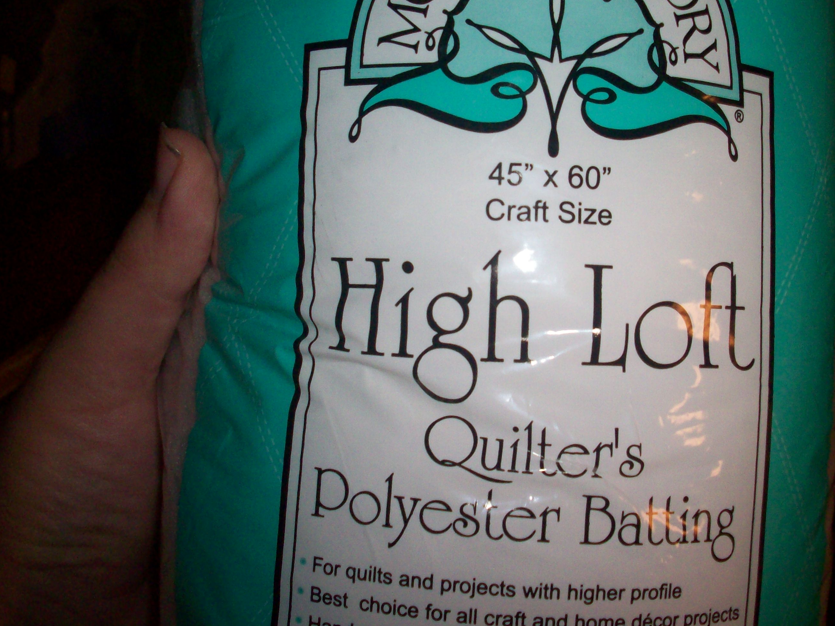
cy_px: 268
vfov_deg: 30.8
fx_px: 1134
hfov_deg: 40.3
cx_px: 502
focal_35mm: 47
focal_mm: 6.2
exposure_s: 1/45
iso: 160
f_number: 2.8
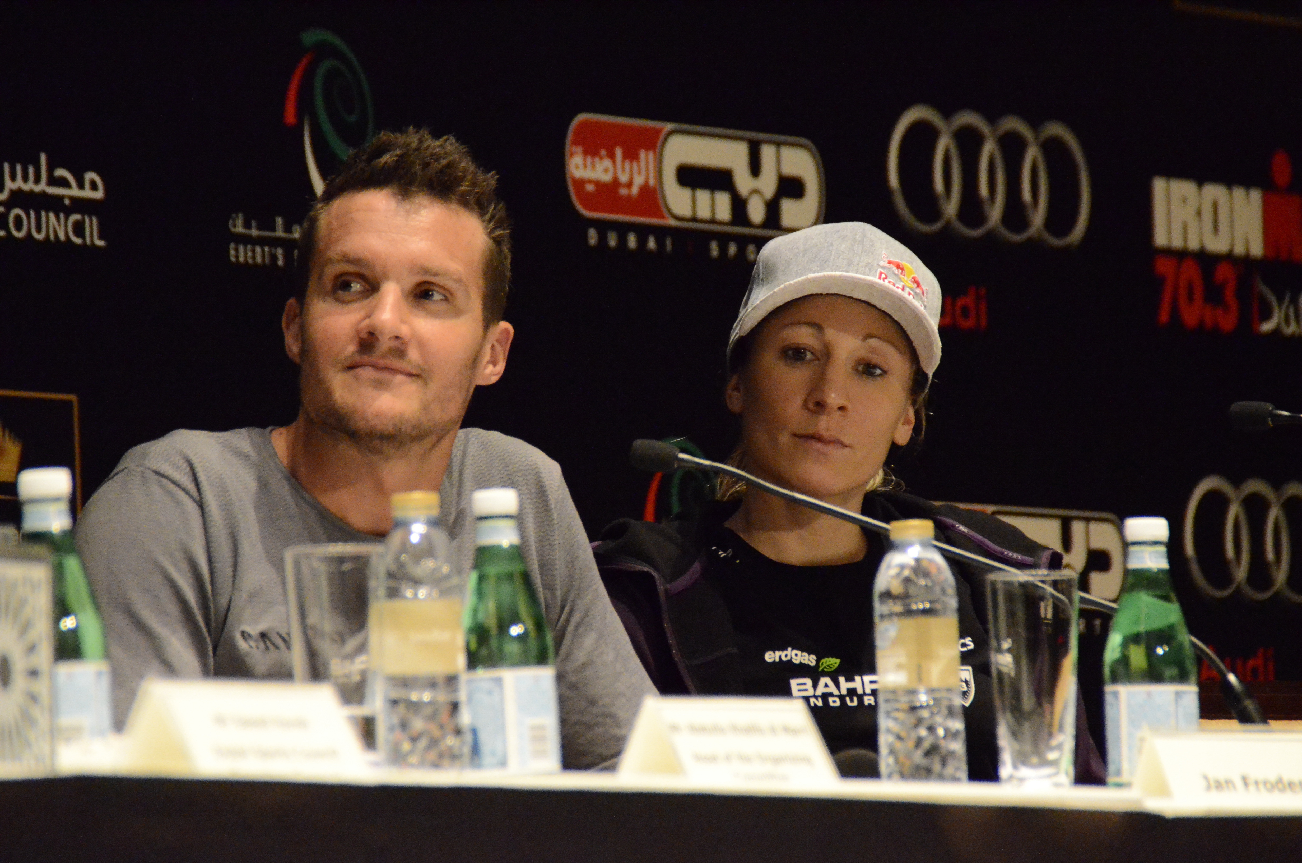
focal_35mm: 300
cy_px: 432
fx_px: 10828
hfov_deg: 6.9
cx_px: 651
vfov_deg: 4.6
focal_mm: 200
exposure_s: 1/250
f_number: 6.3
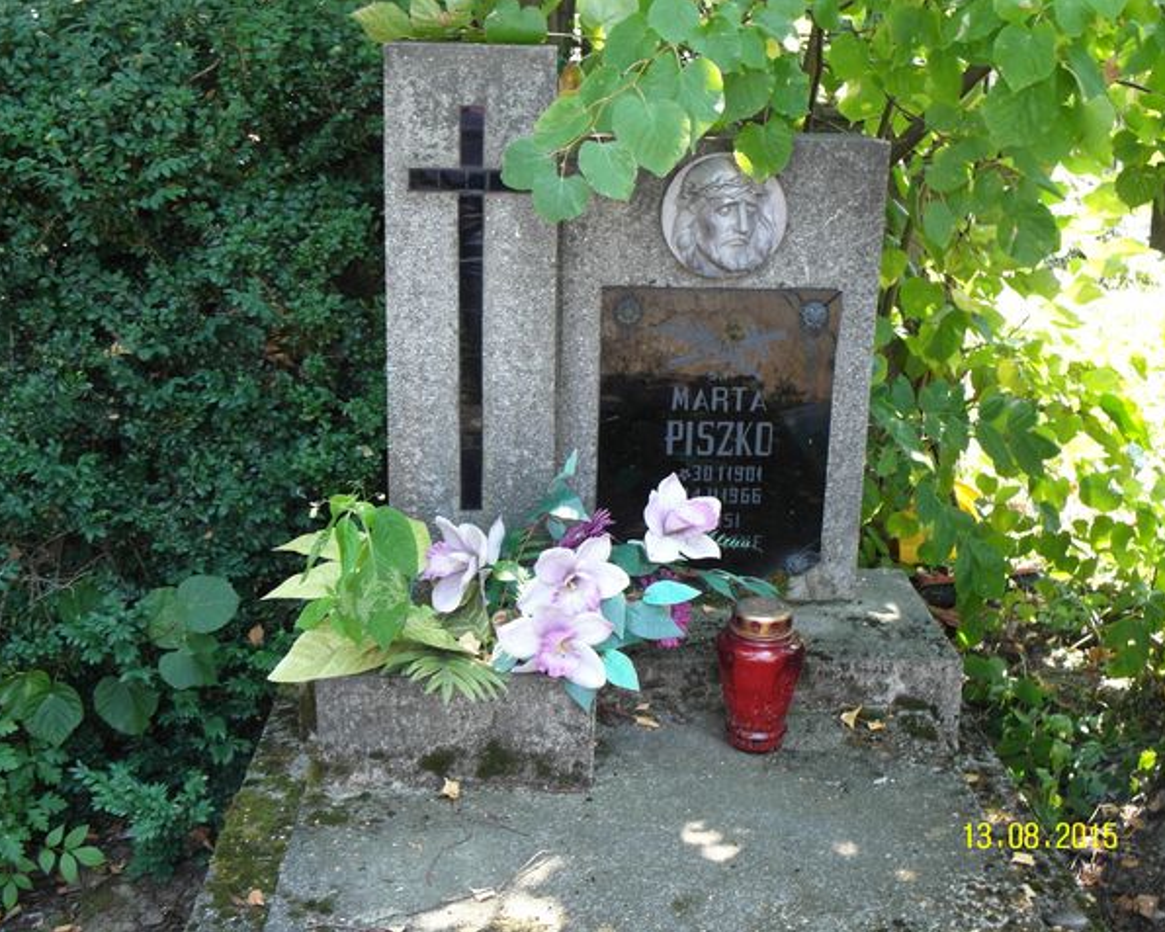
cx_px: 581
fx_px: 1517
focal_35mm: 44
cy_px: 465
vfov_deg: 34.2
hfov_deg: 42.0
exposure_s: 1/60
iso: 100
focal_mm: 9.1
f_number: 3.4
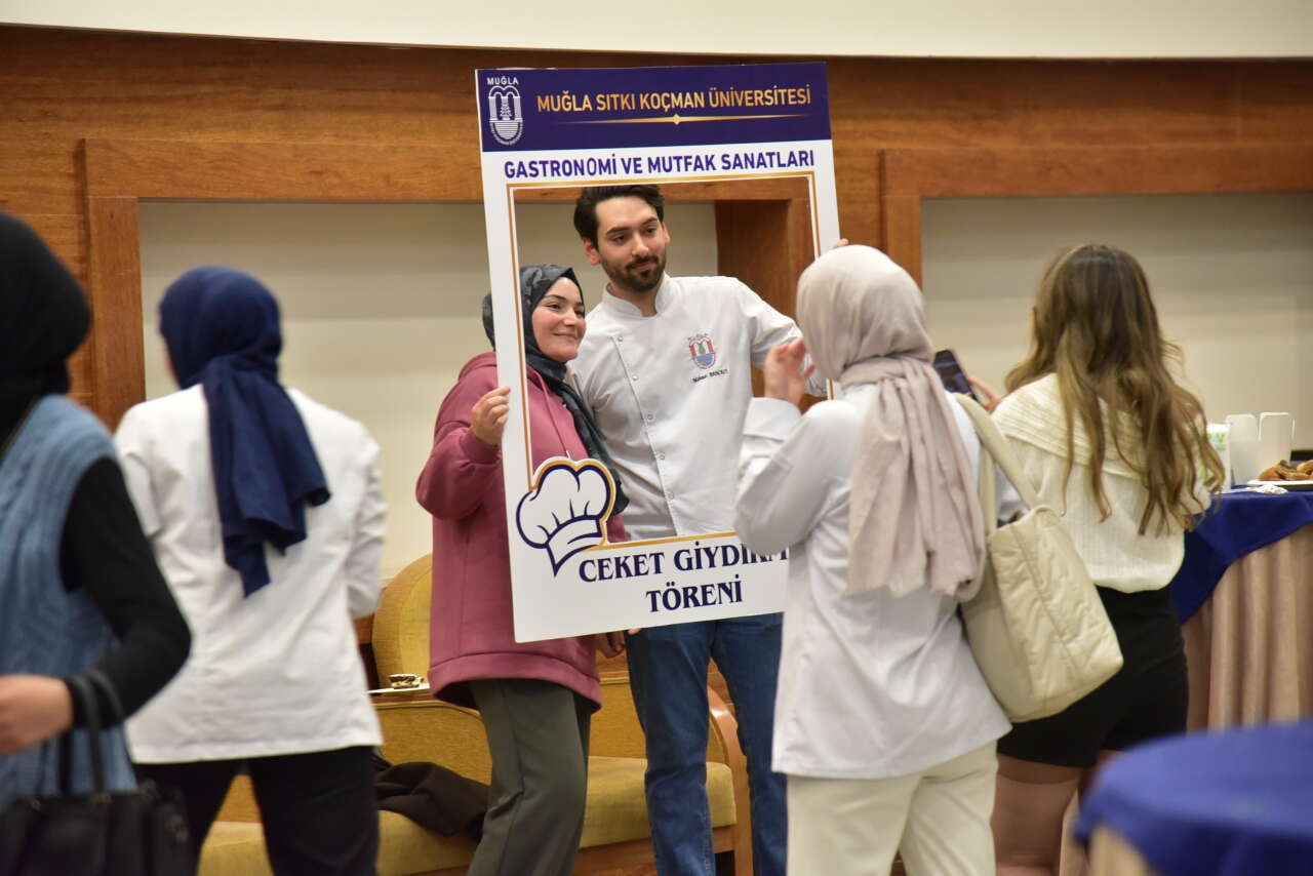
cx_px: 656
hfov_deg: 17.1
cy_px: 438
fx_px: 4377
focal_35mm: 120
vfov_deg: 11.4
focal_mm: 120
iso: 3200
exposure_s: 1/100
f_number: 4
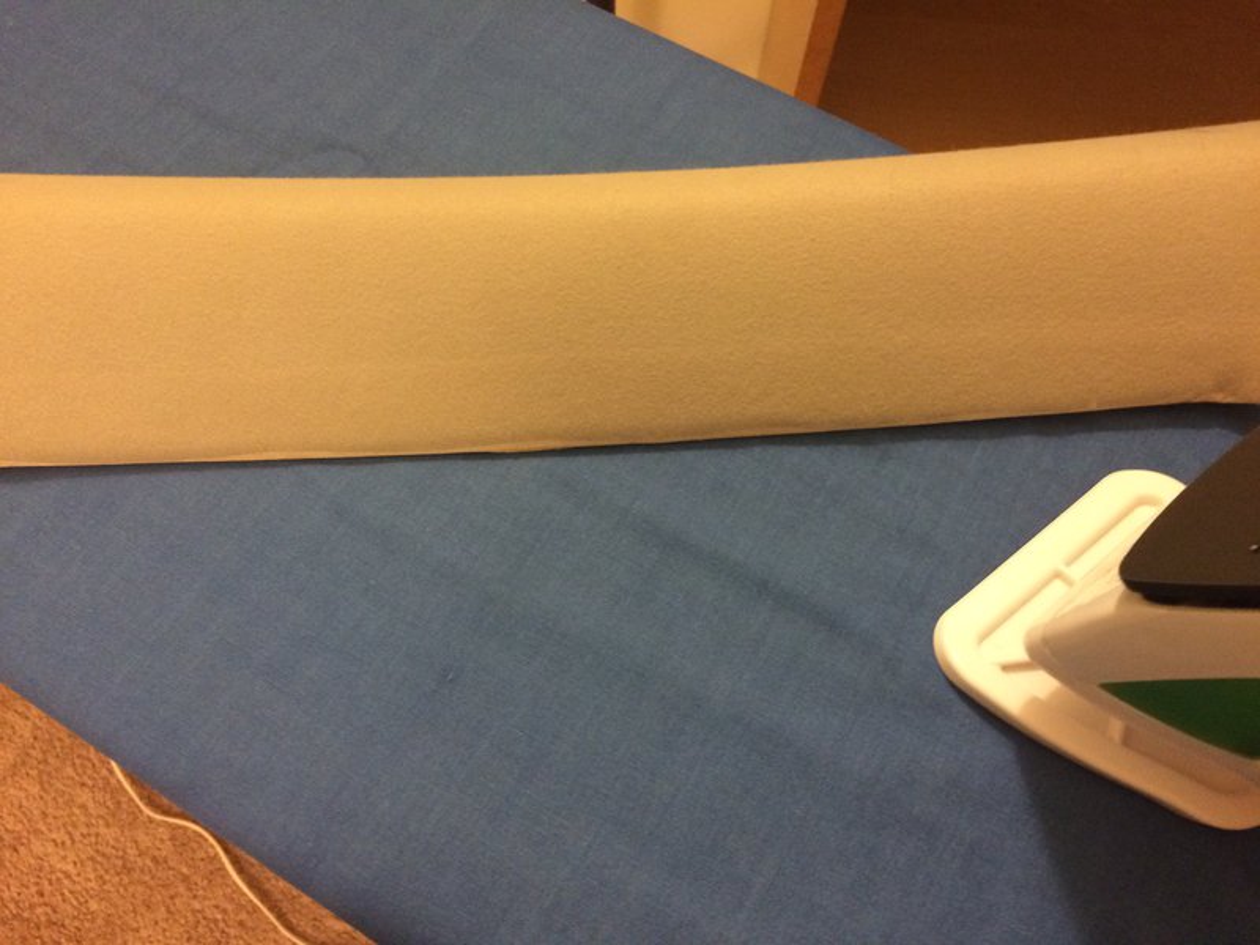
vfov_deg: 48.2
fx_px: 1056
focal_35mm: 29
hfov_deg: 61.7
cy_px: 472
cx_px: 630
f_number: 2.2
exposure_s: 1/15
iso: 320
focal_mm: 4.15
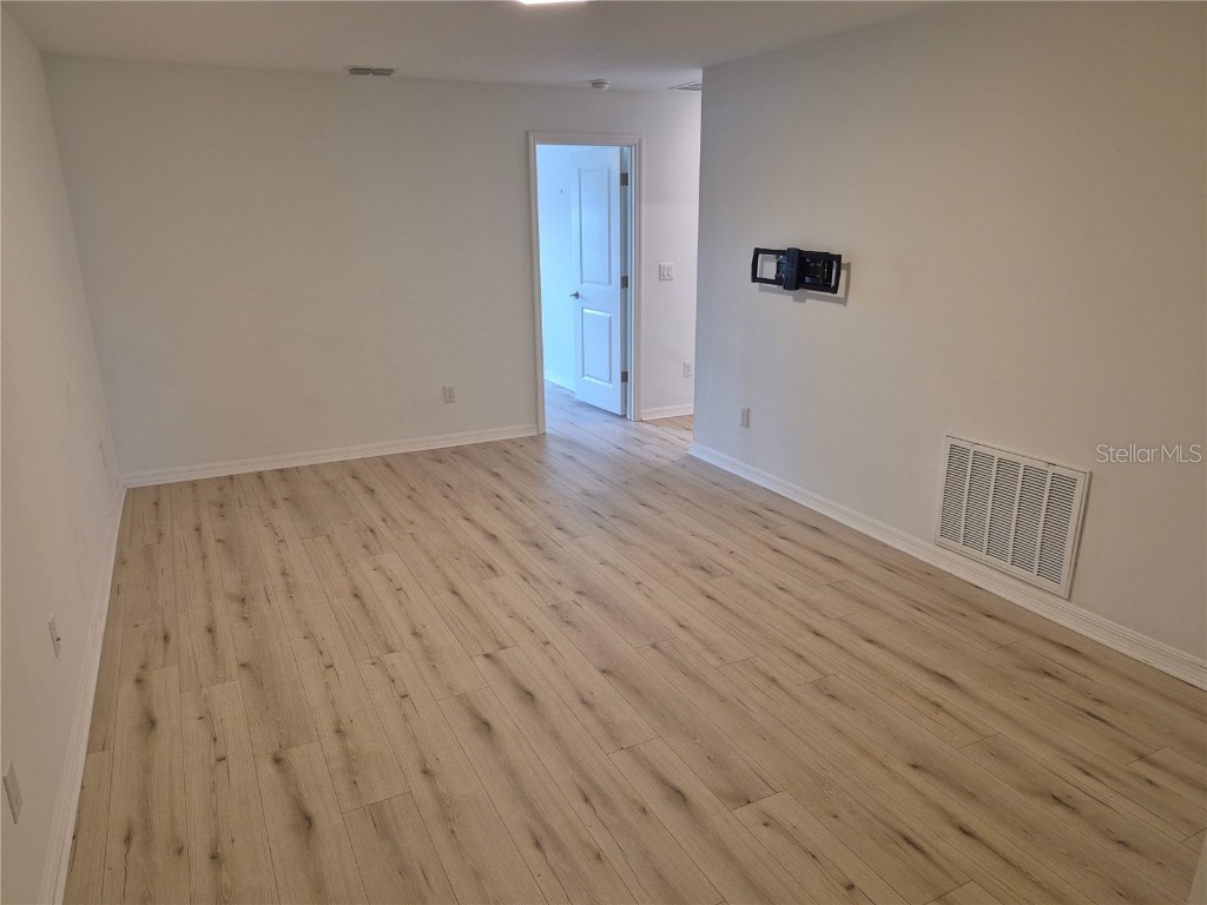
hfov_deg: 73.9
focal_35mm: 23
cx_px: 604
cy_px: 452
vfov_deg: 58.9
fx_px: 802
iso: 200
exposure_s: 1/120
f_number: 1.8
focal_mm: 5.4
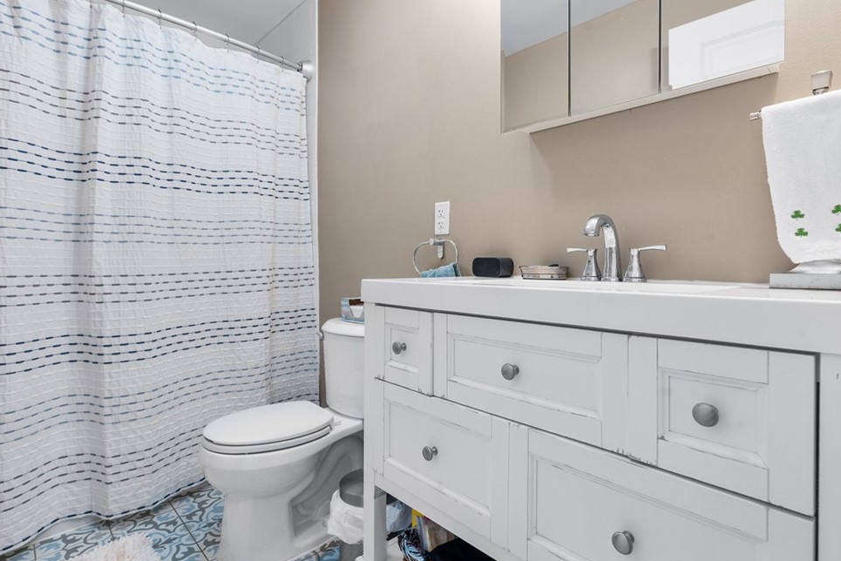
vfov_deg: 67.4
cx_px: 418
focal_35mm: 18
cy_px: 267
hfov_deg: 90.0
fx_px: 421
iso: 400
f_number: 8
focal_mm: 16
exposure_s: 1/2
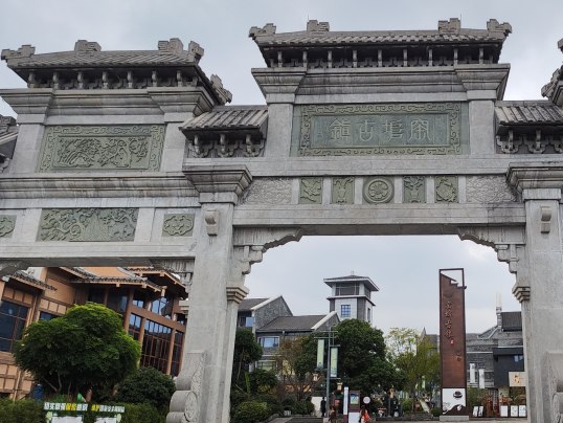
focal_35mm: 26
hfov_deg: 65.6
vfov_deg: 53.1
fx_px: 423
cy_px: 225
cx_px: 373
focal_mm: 2.16
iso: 50
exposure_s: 1/271
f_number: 2.2
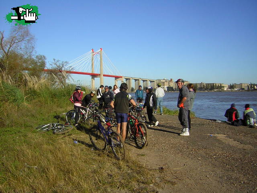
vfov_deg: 39.7
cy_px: 96
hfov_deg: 51.3
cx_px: 128
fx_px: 267
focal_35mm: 36
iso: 50
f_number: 5.2
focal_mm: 4.7
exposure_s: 1/420
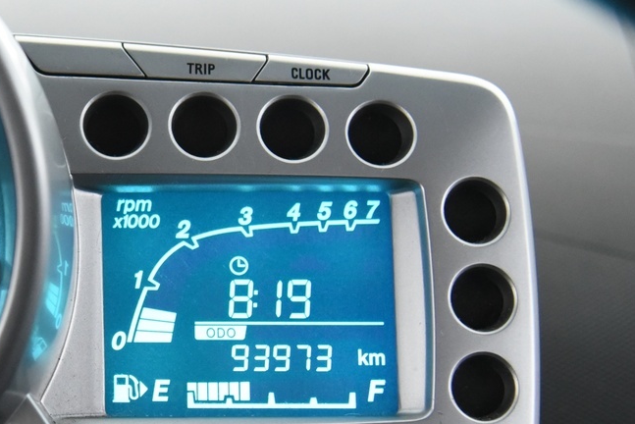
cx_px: -4
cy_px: 247
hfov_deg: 18.1
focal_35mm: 110
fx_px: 1941
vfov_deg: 12.5
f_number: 4
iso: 4000
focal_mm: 44
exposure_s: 1/30
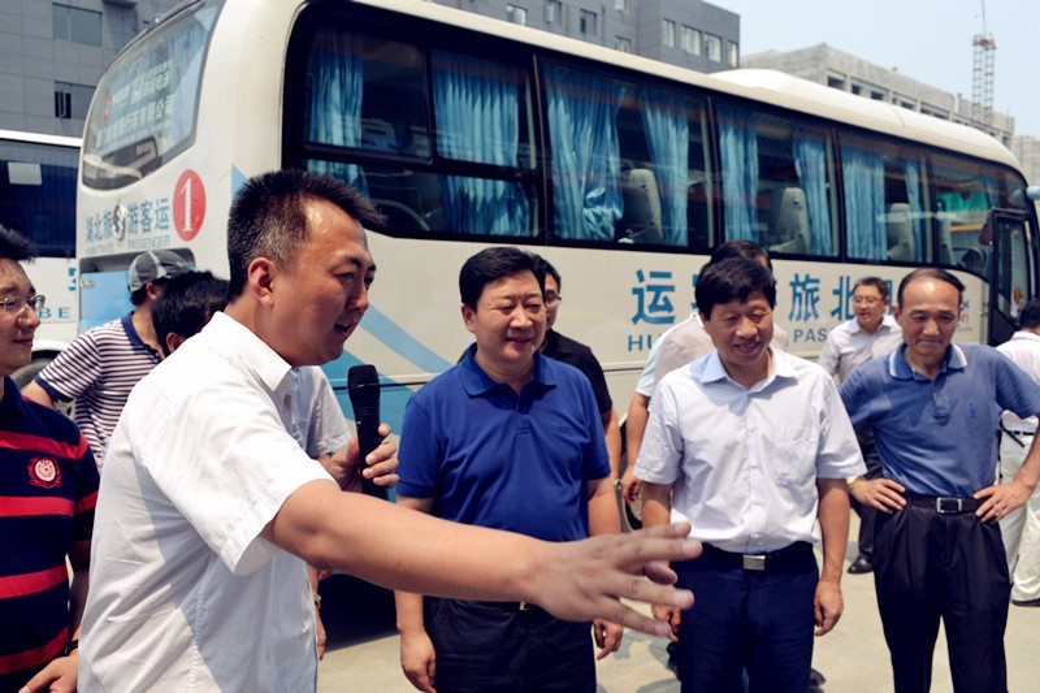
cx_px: 520
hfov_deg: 61.9
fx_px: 866
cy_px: 346
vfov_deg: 43.6
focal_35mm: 30
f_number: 8
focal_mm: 20
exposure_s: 1/250
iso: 100
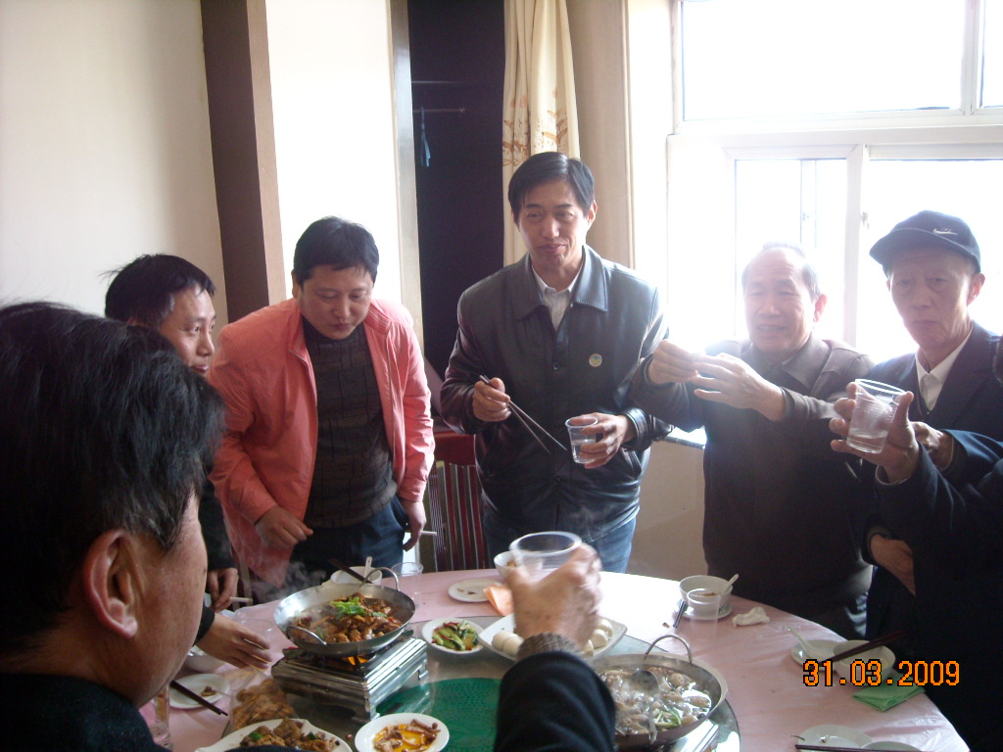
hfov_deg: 52.6
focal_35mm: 35
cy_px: 376
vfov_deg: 40.7
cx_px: 502
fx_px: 1014
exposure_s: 1/60
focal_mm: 5.7
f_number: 2.8
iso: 218
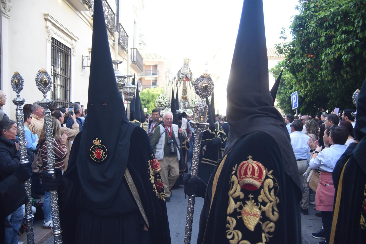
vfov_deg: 45.0
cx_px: 183
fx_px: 295
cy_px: 122
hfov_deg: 63.6
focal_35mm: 29
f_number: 6.3
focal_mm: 29
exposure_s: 1/640
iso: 1800
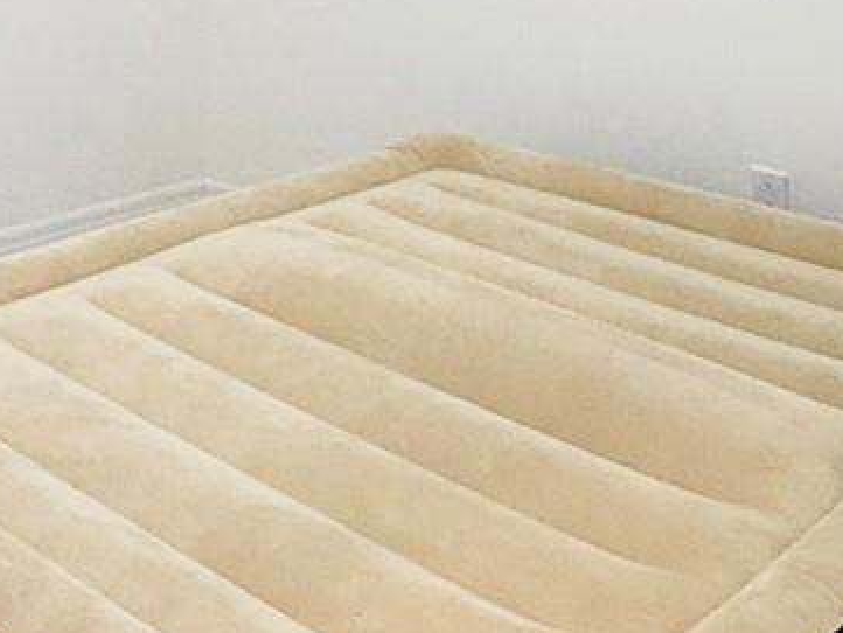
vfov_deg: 19.8
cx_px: 124
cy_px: -371
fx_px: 1510
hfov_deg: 30.1
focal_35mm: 62
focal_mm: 2.22
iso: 320
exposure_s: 1/60
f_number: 2.2
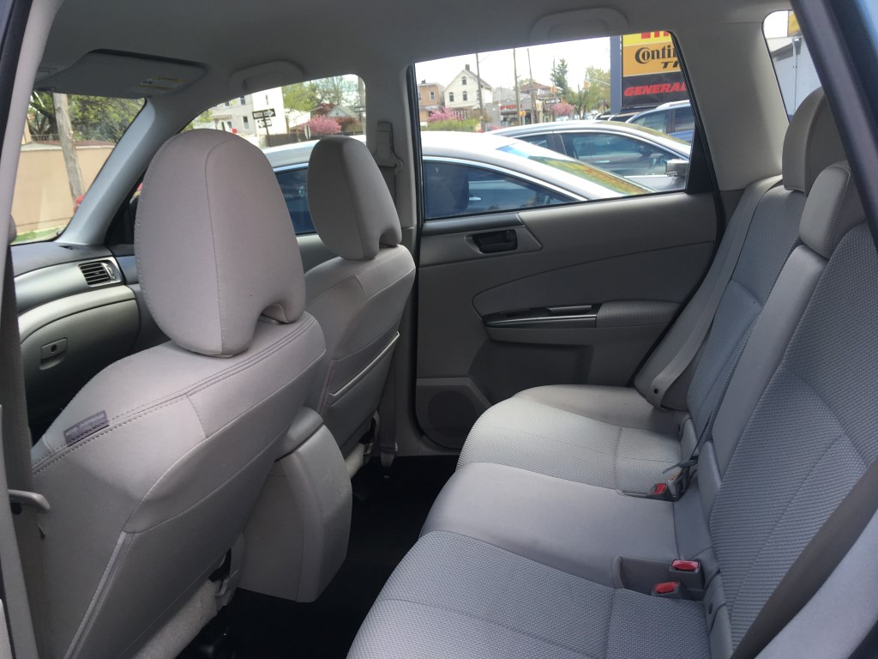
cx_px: 439
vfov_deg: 48.2
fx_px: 736
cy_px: 330
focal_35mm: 29
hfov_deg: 61.7
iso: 25
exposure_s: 1/222
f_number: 2.2
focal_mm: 4.15
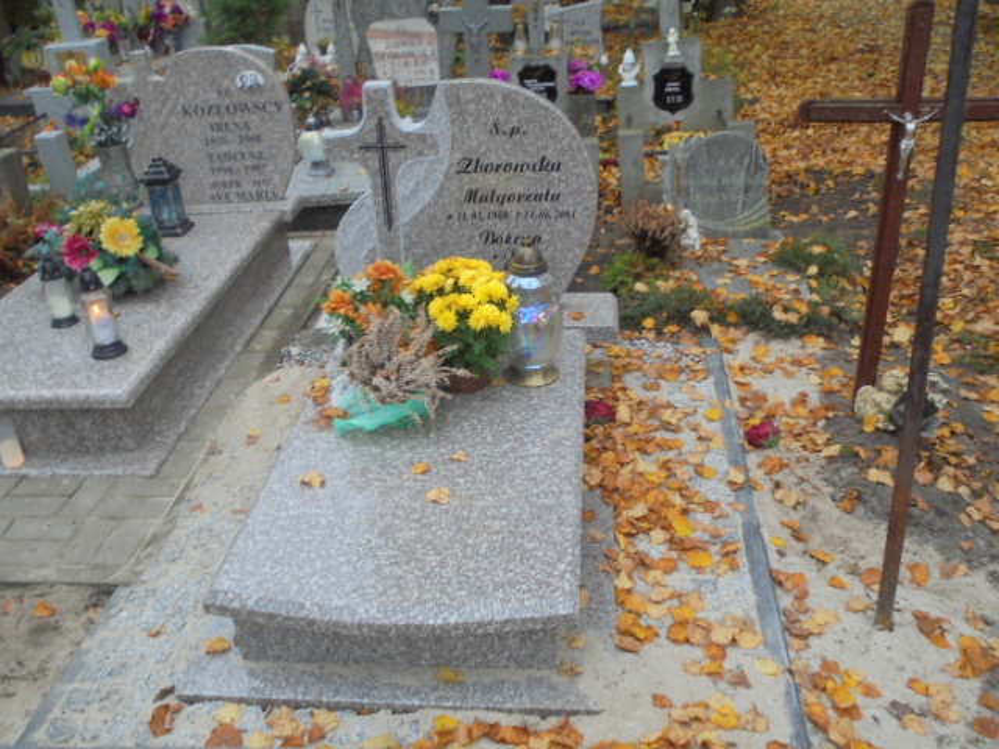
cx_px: 500
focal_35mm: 34
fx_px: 981
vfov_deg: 41.8
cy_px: 374
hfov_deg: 54.0
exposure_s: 1/30
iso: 250
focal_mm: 6.1
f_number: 4
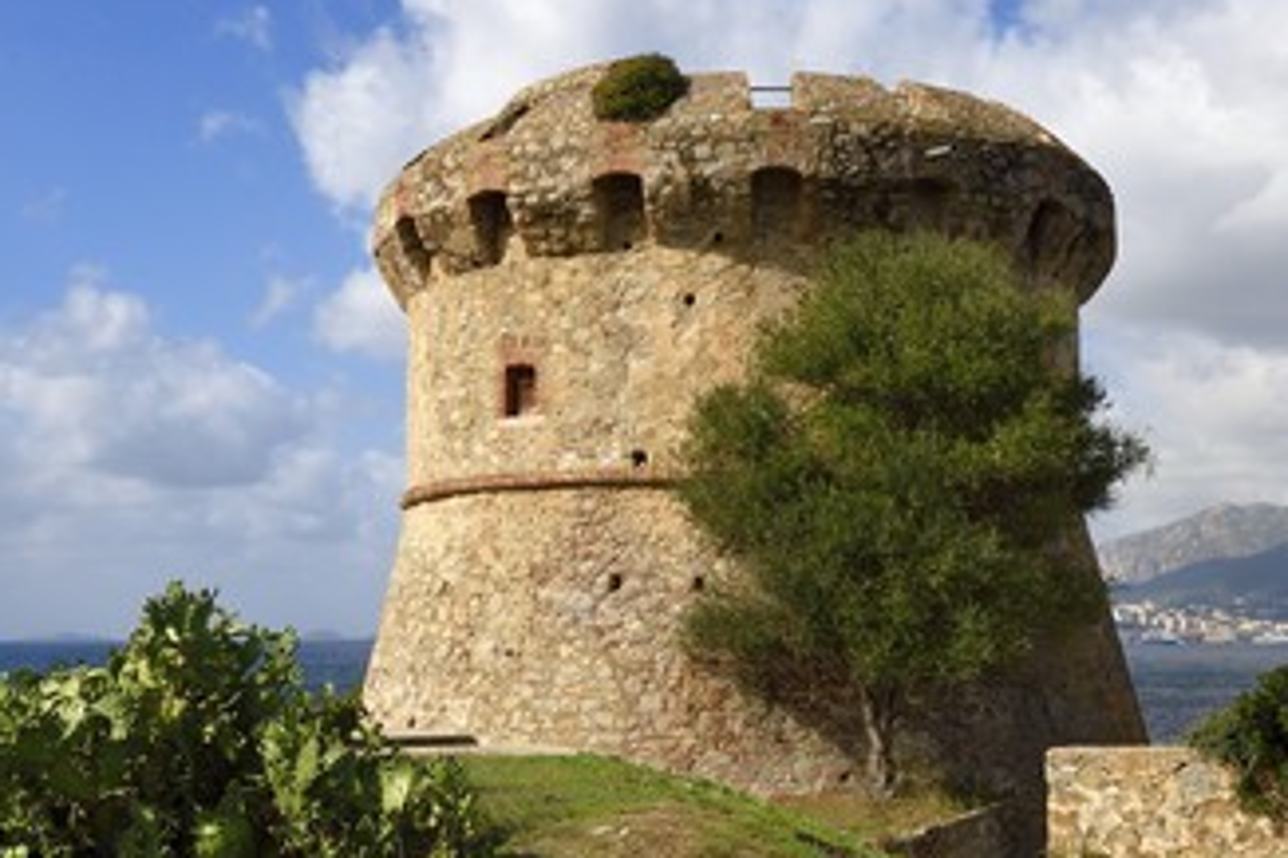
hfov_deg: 40.3
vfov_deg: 27.5
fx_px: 1752
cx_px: 601
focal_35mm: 49
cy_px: 478
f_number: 14
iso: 200
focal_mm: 38
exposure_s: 1/200
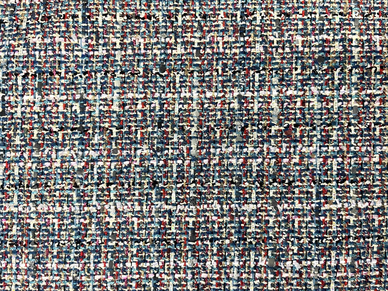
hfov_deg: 67.3
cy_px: 146
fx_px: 291
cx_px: 194
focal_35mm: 26
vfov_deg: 53.1
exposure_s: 1/60
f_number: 1.6
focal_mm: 5.1
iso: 100
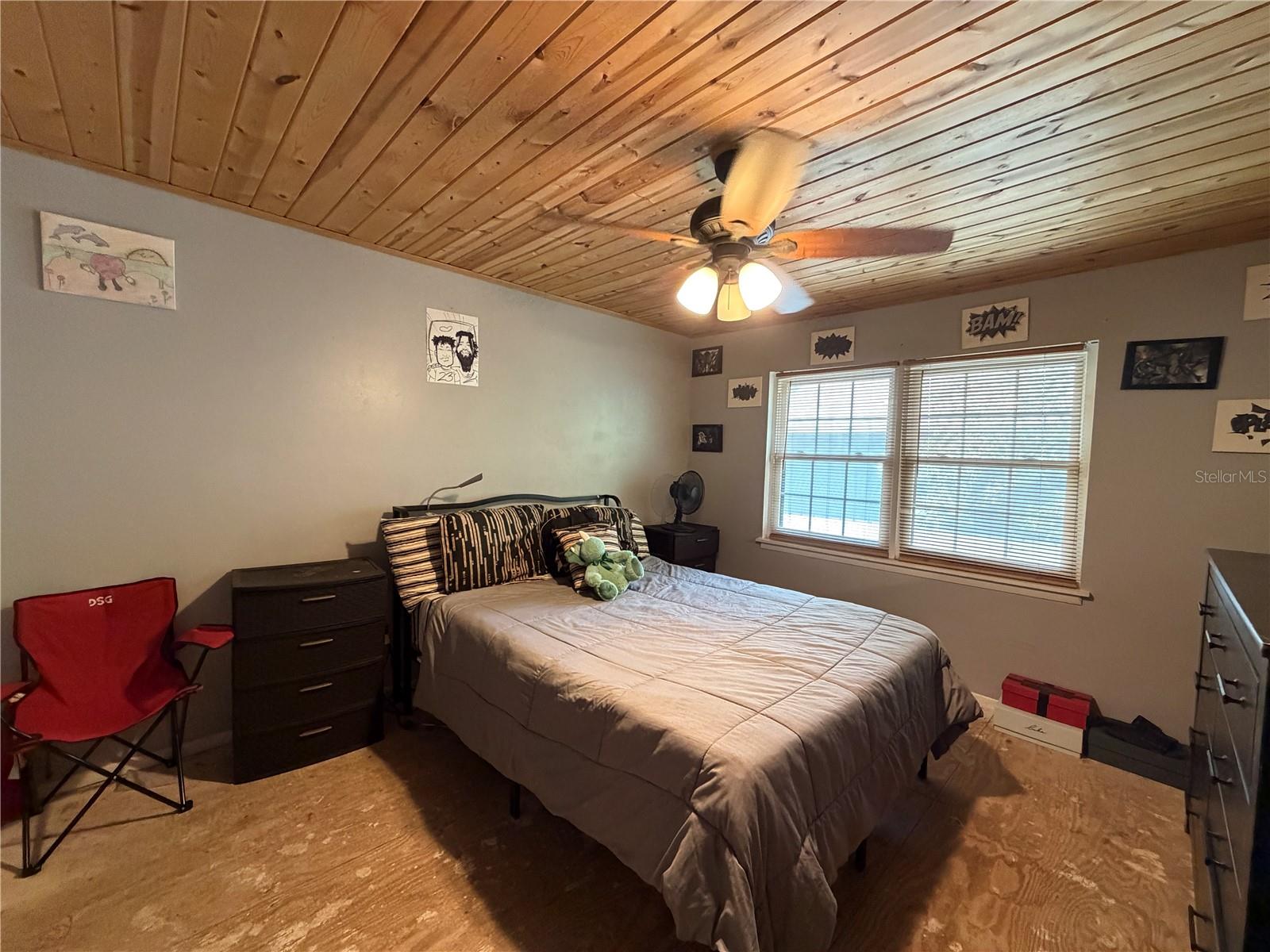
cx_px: 635
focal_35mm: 14
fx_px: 514
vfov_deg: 85.7
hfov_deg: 102.1
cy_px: 476
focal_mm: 2.22
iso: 640
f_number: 2.2
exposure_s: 1/60
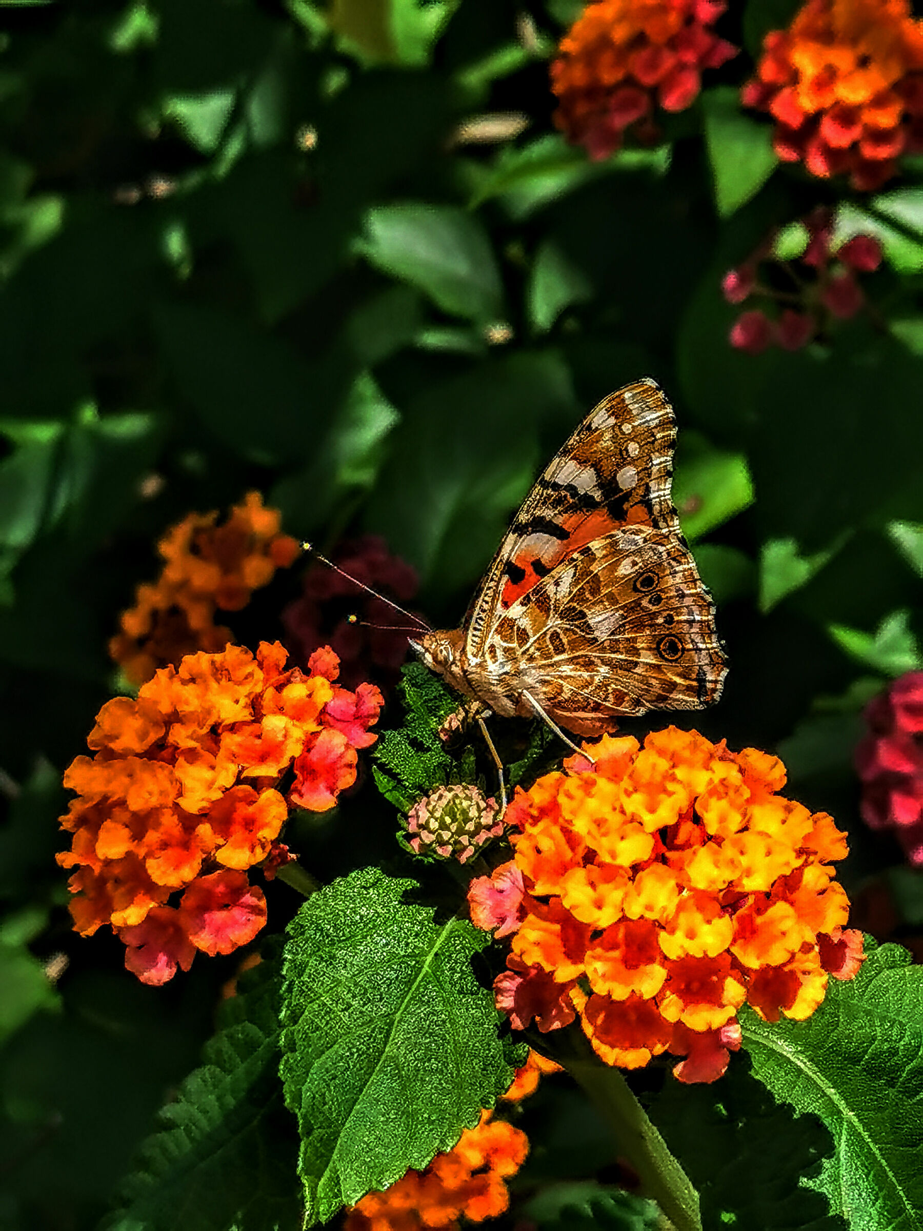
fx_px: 4800
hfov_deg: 11.0
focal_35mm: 135
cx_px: 462
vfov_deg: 14.6
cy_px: 616
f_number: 1.8
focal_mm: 5.58
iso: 50
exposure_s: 1/2865
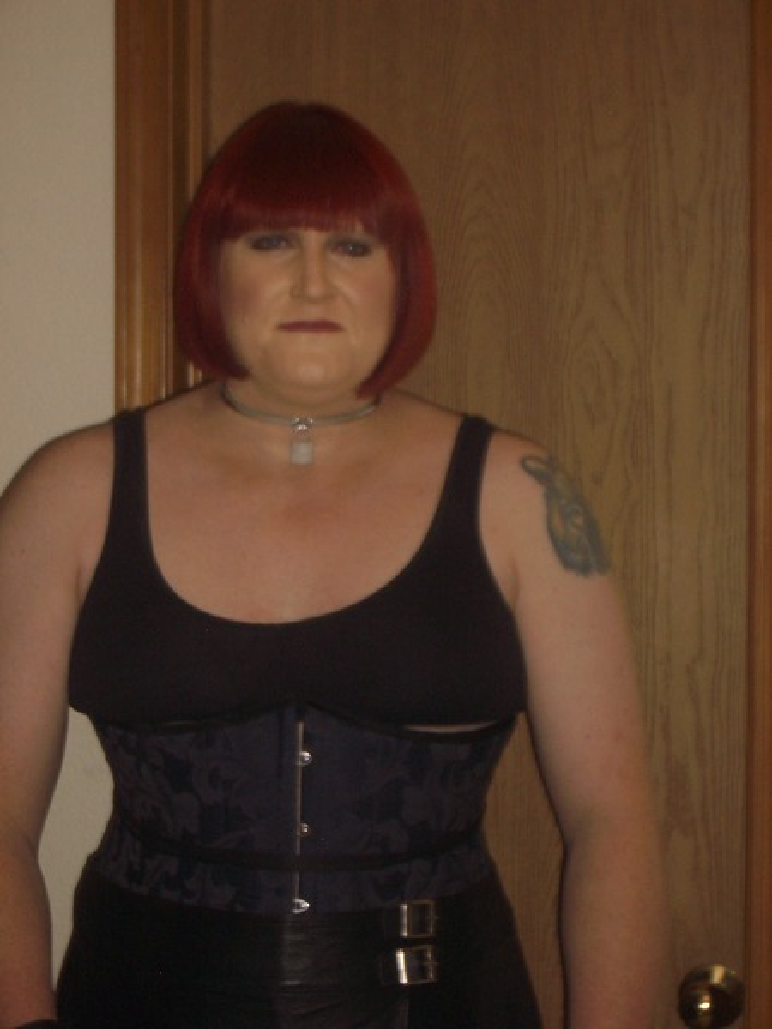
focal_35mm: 105
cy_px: 514
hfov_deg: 14.1
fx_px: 3122
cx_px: 386
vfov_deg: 18.7
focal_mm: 17.4
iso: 100
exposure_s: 1/60
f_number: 4.8
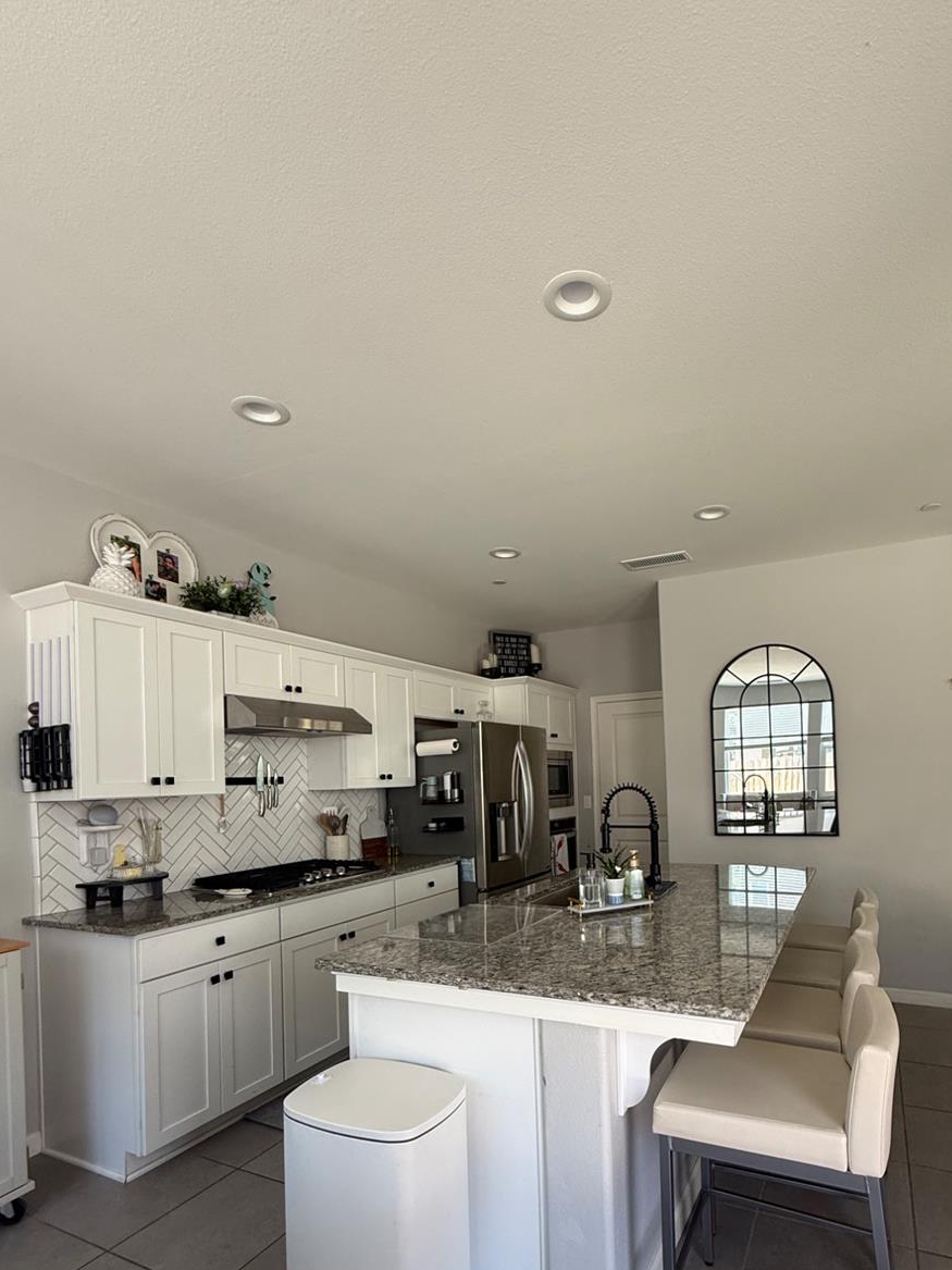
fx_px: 660
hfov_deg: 70.7
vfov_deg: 86.5
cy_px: 773
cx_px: 578
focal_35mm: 18
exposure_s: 1/99
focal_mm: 2.22
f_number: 2.2
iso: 125
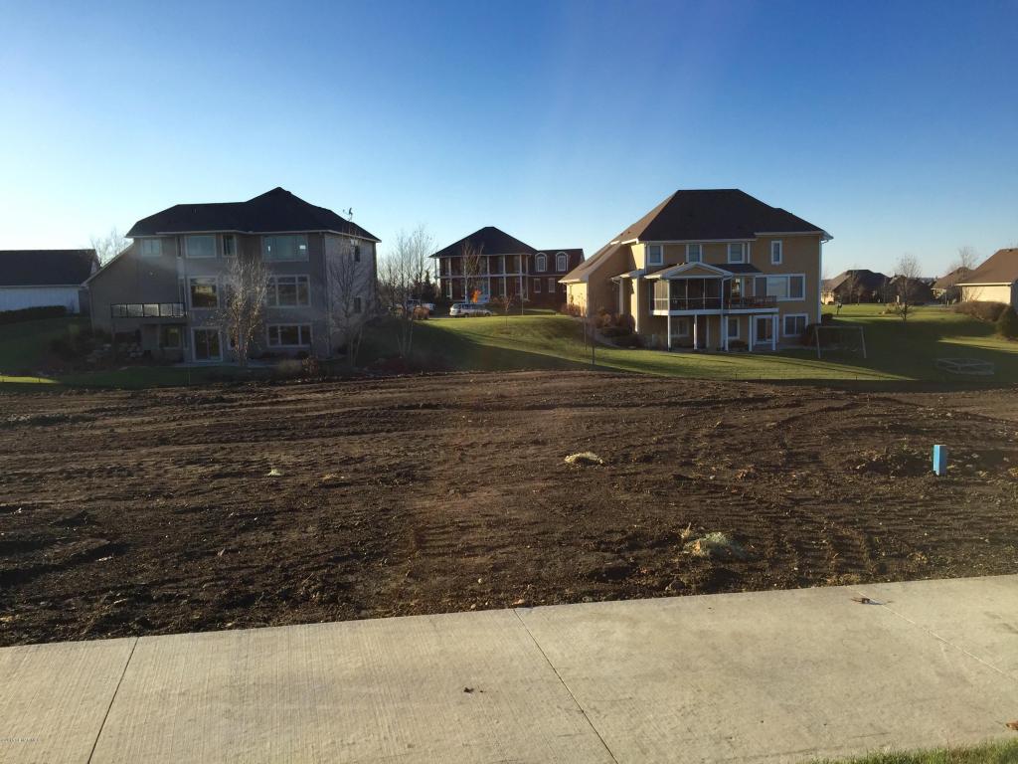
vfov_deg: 48.2
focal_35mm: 29
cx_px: 509
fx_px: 853
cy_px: 382
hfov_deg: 61.7
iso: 32
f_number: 2.2
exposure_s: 1/1721
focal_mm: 4.15
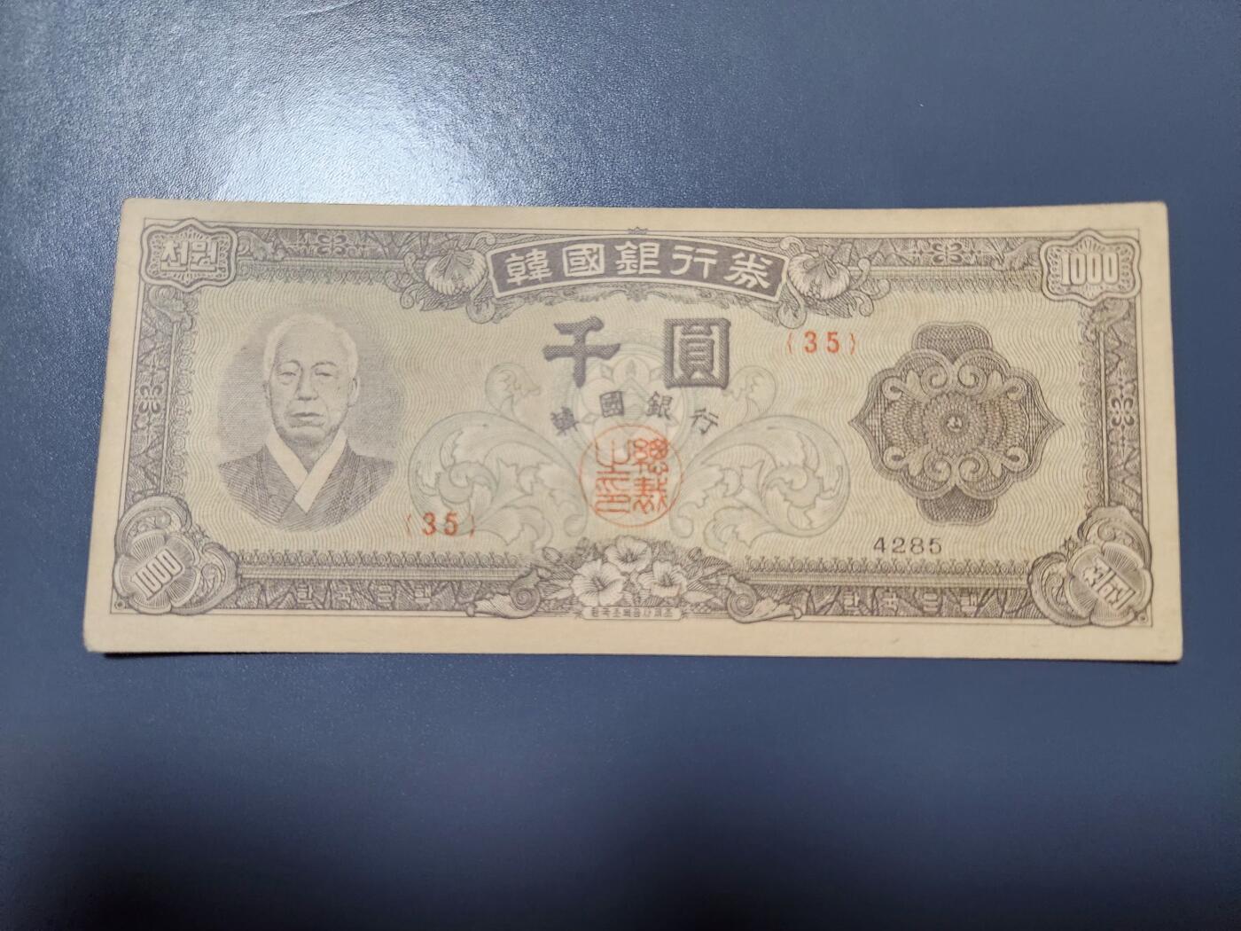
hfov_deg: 73.9
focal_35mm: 23
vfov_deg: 58.9
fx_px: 825
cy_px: 466
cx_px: 620
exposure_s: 1/101
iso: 1000
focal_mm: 5.4
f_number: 1.8
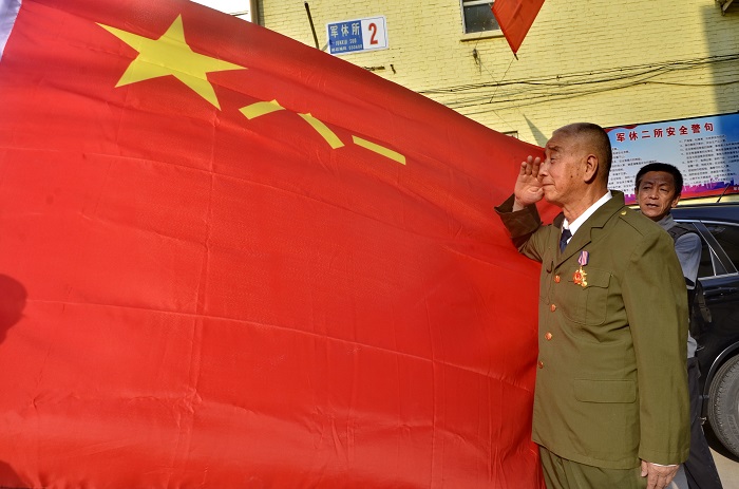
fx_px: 645
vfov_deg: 41.5
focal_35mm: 32
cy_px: 244
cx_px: 370
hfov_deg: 59.6
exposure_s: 1/250
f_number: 11
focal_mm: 21
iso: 200
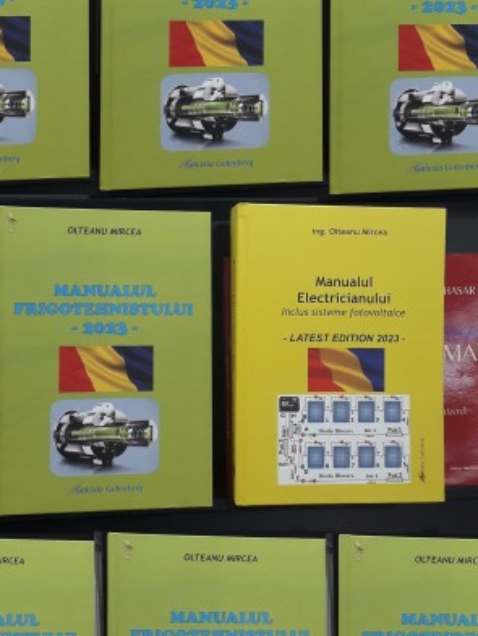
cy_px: 329
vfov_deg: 42.9
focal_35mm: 44
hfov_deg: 32.9
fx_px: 810
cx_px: 256
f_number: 1.9
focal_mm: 3.6
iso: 80
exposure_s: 1/50
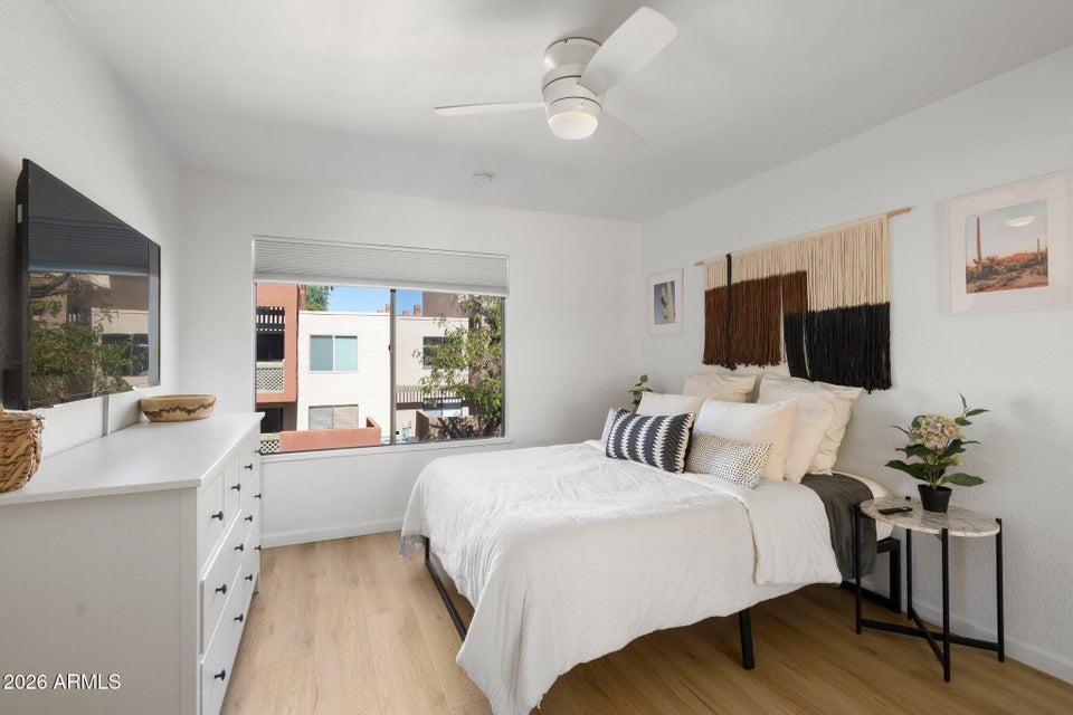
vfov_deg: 73.7
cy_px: 358
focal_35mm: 16
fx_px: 477
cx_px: 536
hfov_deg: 96.7
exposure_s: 1/6
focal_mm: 16
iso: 400
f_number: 8
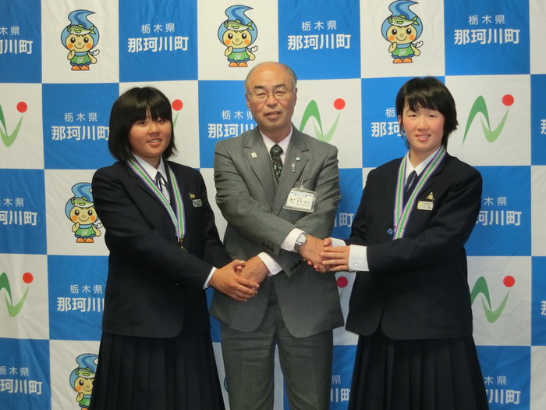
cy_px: 205
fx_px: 946
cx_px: 273
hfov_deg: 32.2
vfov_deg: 24.4
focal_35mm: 60
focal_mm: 10.7
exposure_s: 1/40
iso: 400
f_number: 5
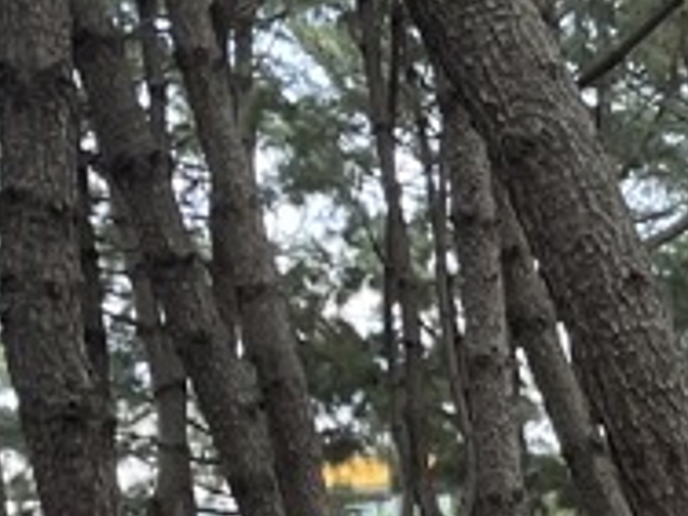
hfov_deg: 9.4
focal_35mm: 177
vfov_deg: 8.1
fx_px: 3518
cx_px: 1866
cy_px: 867
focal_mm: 4.2
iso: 32
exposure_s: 1/245
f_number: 1.6
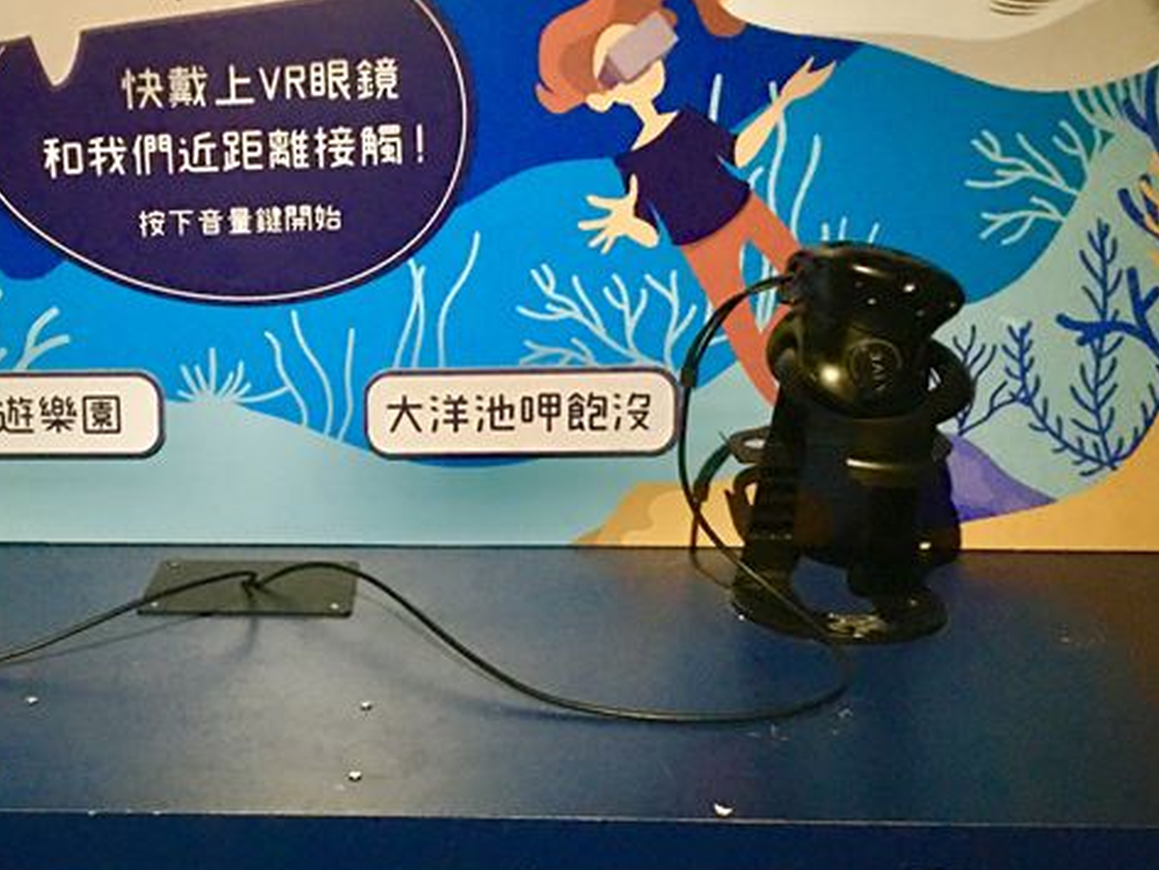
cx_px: 284
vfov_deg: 29.7
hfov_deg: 37.9
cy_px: 417
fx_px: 1641
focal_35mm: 49
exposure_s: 1/4
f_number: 2.2
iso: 80
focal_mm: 4.15
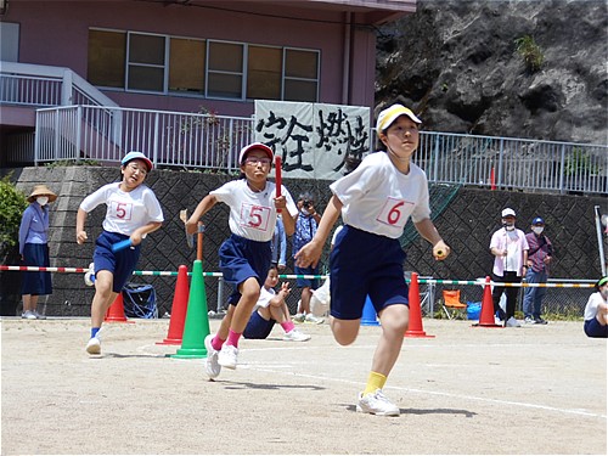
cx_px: 304
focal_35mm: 130
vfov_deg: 11.4
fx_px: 2283
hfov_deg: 15.2
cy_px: 228
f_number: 6.5
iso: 80
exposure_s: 1/250
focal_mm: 23
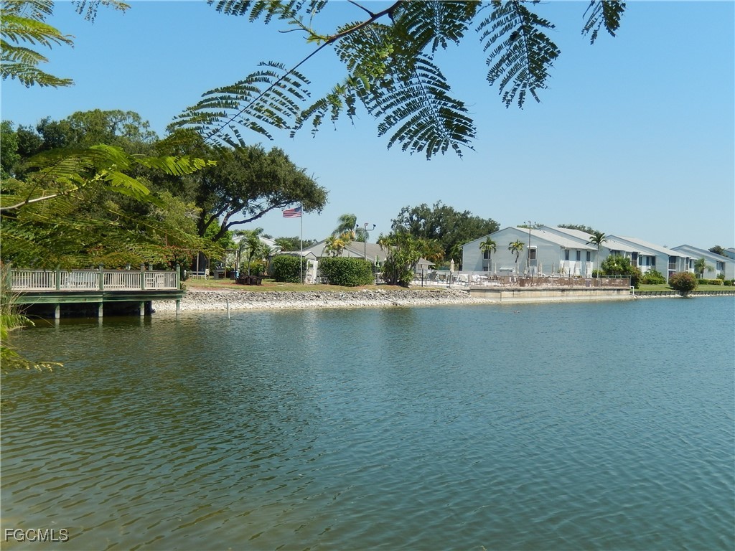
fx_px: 764
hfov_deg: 51.4
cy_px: 276
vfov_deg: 39.7
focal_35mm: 36
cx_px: 368
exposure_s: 1/1000
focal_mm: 6.5
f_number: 4
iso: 125
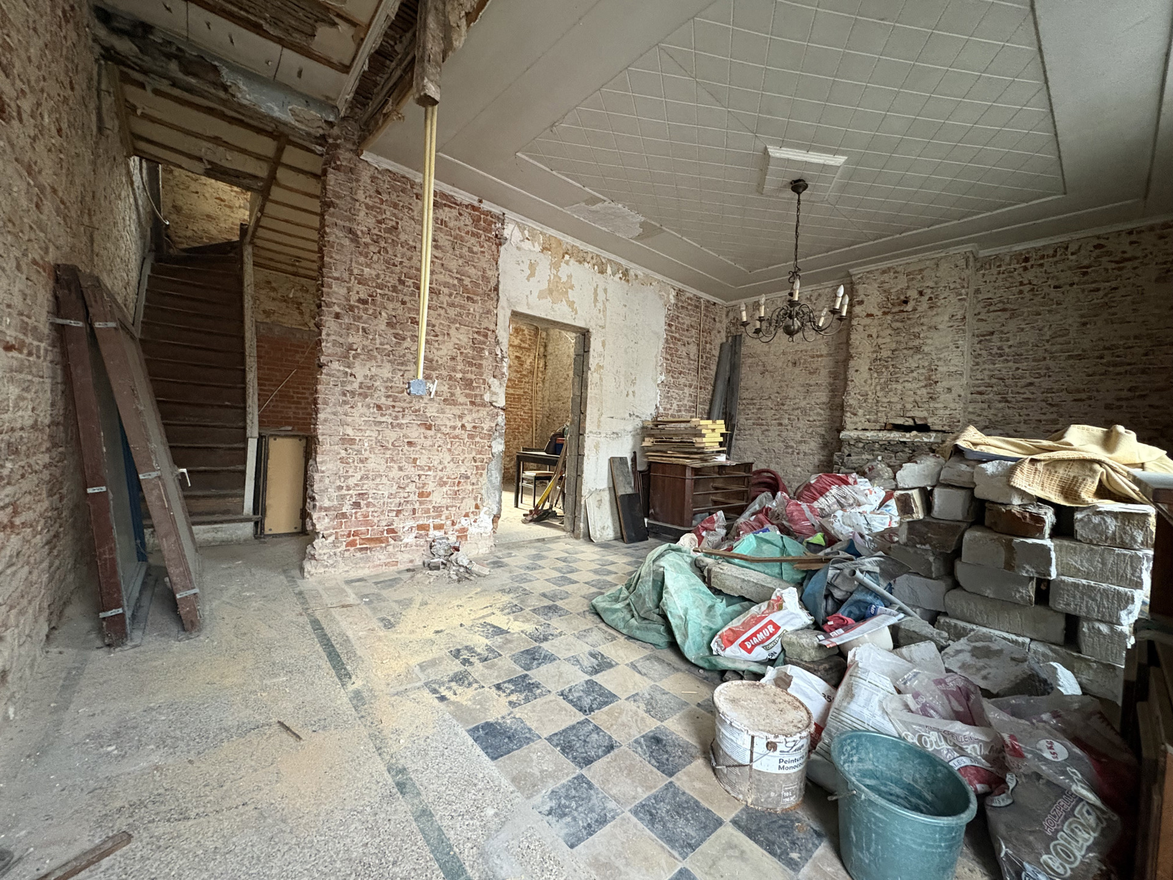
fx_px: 474
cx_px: 586
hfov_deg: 102.1
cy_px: 440
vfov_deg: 85.7
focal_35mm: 14
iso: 1000
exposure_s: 1/50
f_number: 2.2
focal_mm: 2.22
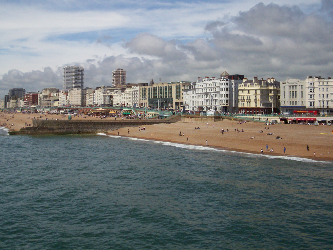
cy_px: 81
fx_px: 471
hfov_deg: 38.8
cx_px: 142
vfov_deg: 29.4
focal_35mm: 49
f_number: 4.5
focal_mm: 5.9
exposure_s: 1/1727
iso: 100
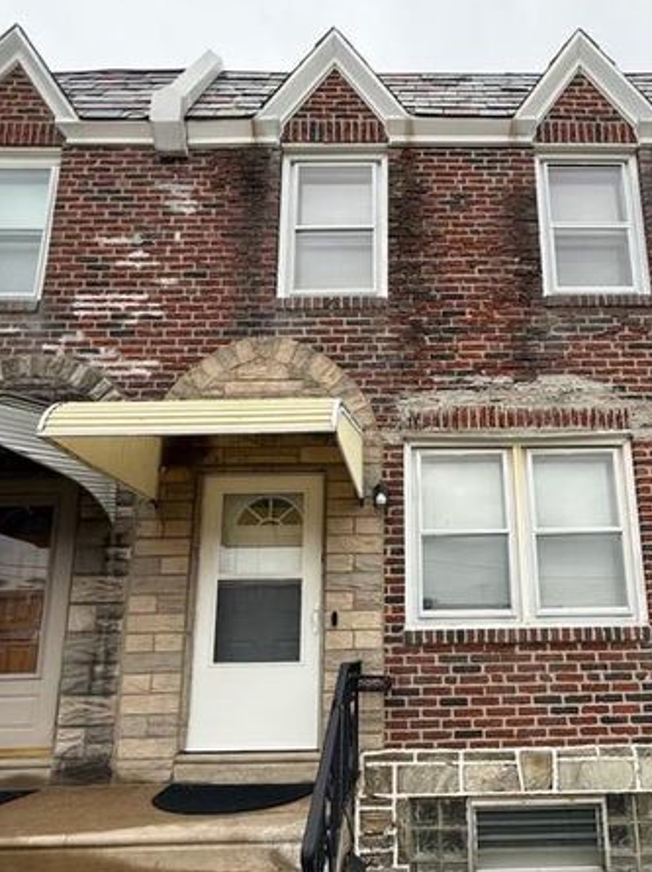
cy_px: 569
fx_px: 528
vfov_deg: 76.9
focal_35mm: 21
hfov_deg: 62.1
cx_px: 425
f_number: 2.2
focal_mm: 2.22
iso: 50
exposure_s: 1/374
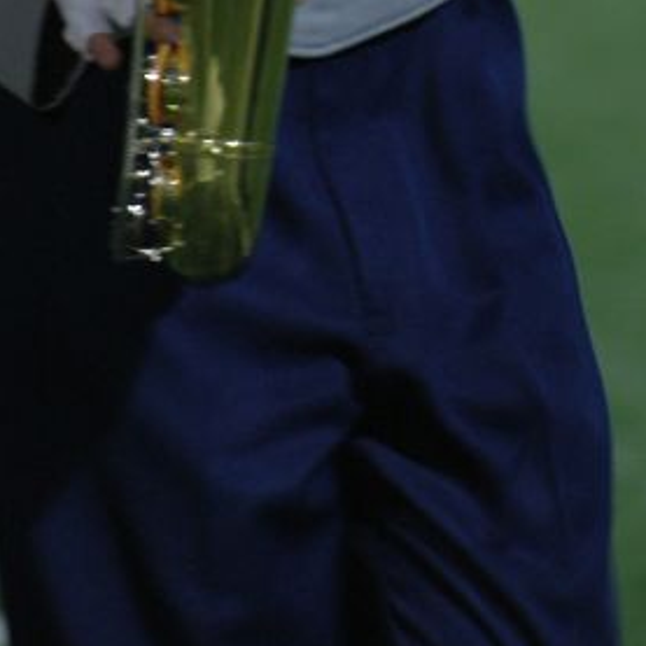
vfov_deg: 1.9
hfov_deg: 1.9
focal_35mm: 940
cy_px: -452
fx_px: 19847
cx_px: 452
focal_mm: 200
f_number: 2.8
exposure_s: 1/60
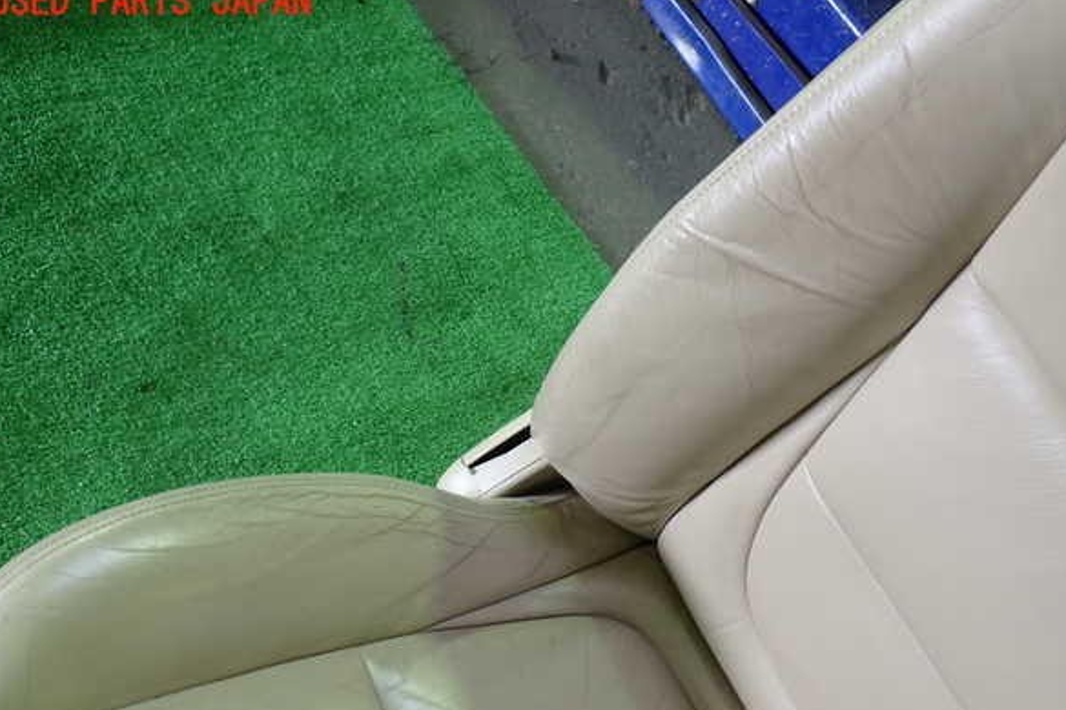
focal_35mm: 32
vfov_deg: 41.1
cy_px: 390
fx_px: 947
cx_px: 527
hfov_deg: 58.7
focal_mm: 5.4
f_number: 2.3
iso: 200
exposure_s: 1/30
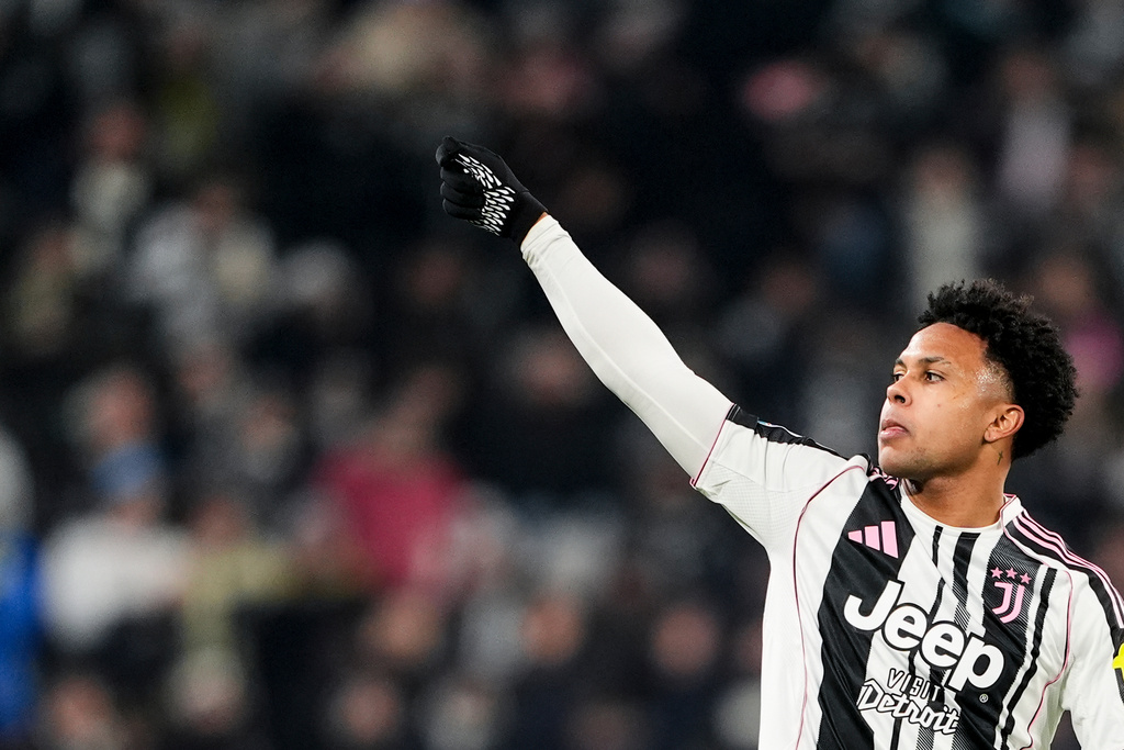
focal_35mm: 400
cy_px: 375
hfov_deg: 5.2
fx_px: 12490
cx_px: 562
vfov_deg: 3.4
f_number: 2.8
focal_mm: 400
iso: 2000
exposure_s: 1/1250
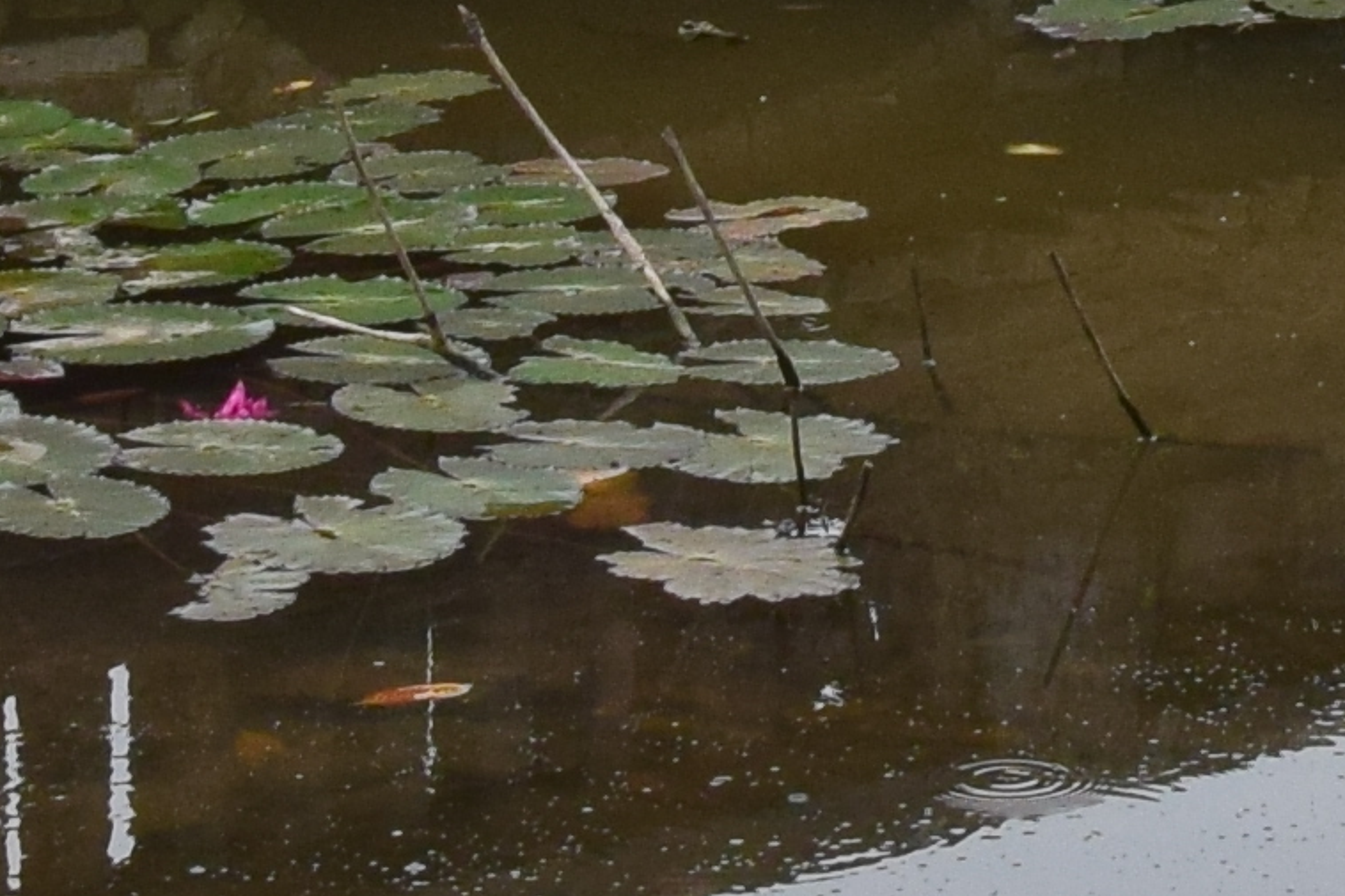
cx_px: 2293
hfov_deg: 9.7
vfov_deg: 6.3
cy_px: -1788
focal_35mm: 202
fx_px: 7543
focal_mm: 17
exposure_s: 1/400
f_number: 11
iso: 400
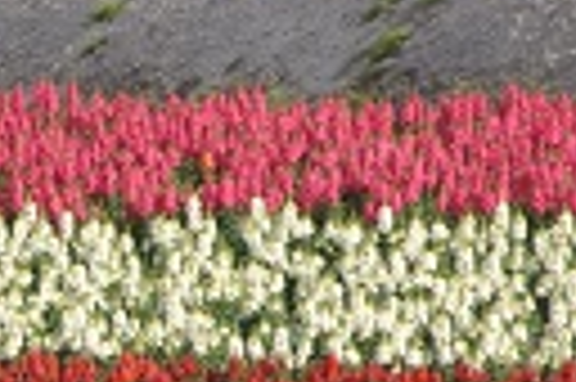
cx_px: -1305
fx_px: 13620
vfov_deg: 1.6
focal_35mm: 852
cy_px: 422
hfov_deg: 2.4
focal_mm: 85
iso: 200
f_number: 11
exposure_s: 1/320
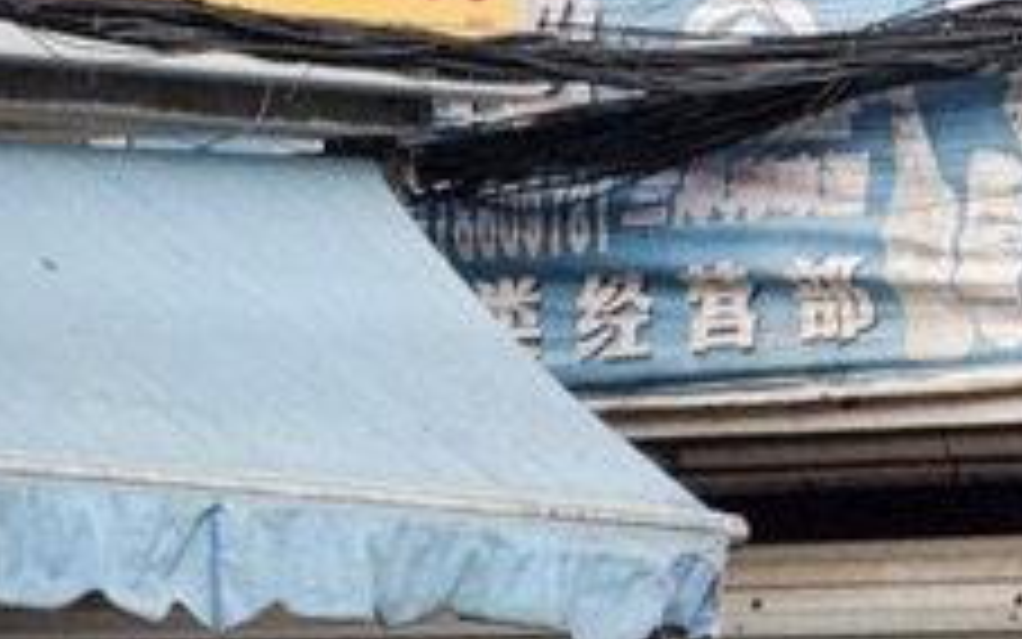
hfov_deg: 3.6
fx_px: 15964
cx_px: -1126
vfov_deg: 2.3
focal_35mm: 573
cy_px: 576
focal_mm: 15.66
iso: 50
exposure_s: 1/121
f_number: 2.8
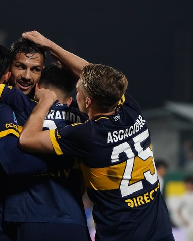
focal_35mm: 470
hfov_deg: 3.3
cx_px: 28
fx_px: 3354
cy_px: 121
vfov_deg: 4.1
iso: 8000
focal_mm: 332
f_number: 6.3
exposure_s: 1/1250
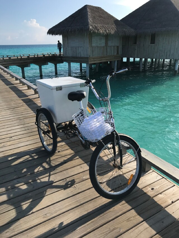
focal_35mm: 28
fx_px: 193
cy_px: 119
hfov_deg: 49.7
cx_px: 90
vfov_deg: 63.5
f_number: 1.8
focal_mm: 3.99
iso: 20
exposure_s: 1/2179
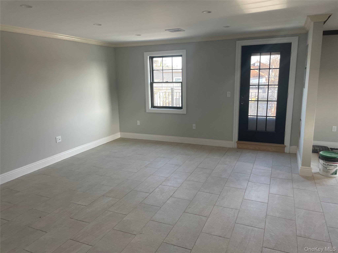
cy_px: 126
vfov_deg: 53.1
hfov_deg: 67.3
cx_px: 169
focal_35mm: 26
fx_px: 254
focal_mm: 4.2
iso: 64
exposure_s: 1/121
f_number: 1.6
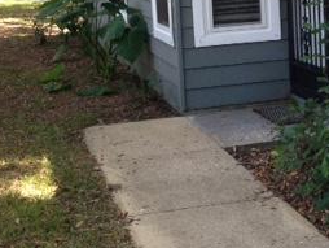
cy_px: 44
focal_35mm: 83
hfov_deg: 23.4
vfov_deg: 17.6
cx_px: 221
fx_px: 790
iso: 80
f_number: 2.4
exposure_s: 1/120
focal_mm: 4.12
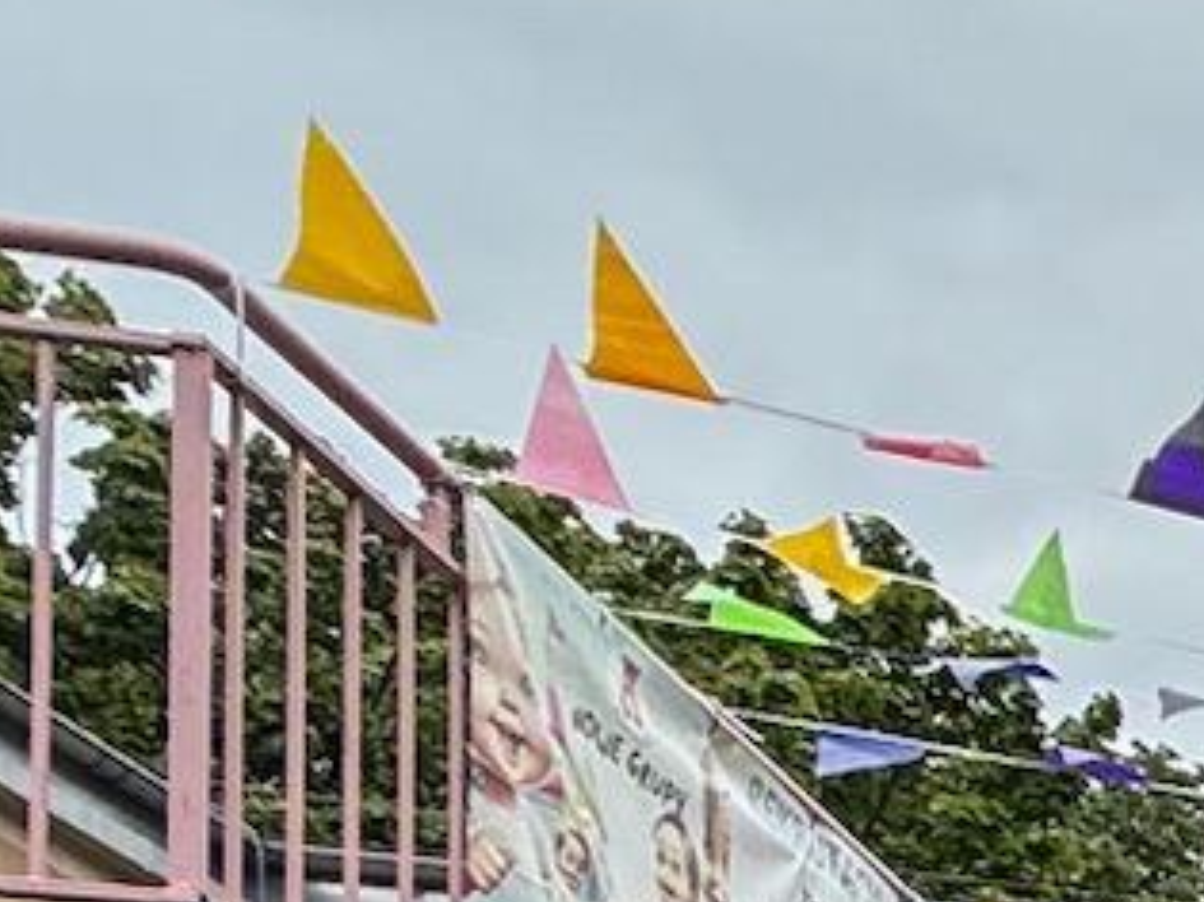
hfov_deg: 13.1
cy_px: 1965
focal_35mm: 91
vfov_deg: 13.3
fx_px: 3164
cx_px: 3207
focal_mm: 2.22
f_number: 2.2
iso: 50
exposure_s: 1/841
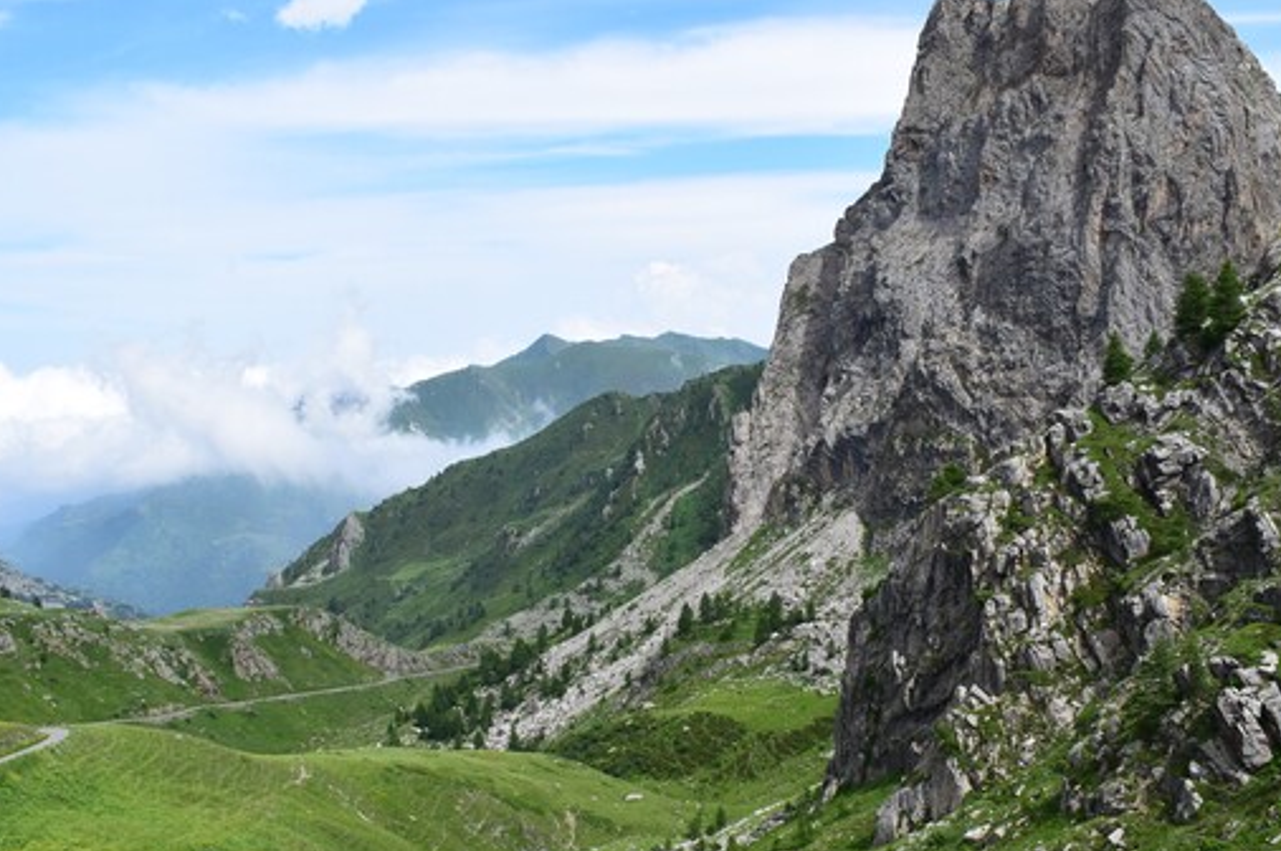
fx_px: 1421
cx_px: 608
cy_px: 539
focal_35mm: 40
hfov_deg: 48.5
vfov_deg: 33.1
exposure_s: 1/500
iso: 320
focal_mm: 18
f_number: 11
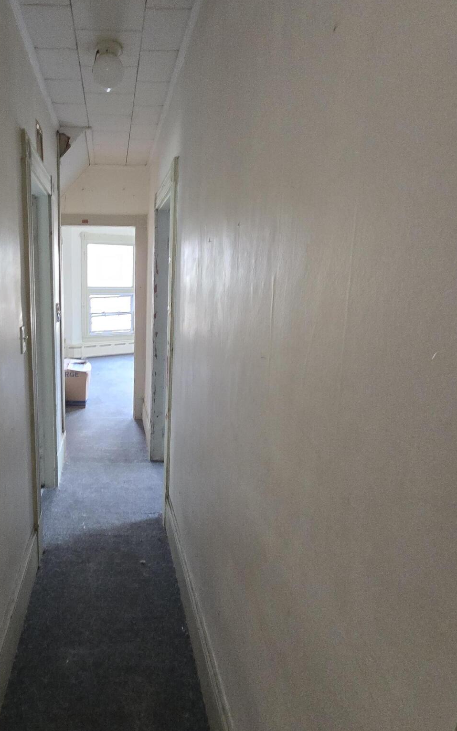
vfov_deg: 91.0
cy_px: 344
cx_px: 107
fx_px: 359
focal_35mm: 18
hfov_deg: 60.9
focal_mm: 2.2
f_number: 2.2
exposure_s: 1/60
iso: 500
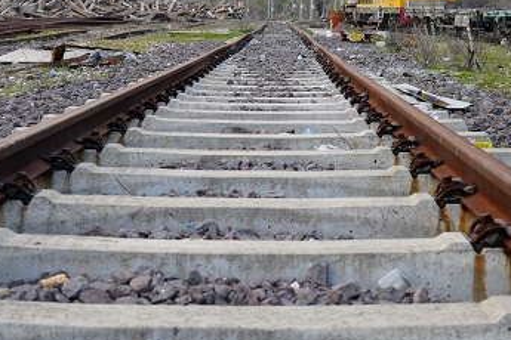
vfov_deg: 18.6
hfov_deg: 27.7
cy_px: 112
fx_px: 1036
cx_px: 292
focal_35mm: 73
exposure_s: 1/100
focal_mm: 42
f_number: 6.3
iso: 100
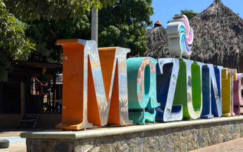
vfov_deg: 19.6
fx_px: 437
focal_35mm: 66
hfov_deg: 31.0
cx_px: 147
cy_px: 106
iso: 64
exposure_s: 1/4049
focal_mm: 6.8
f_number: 1.8
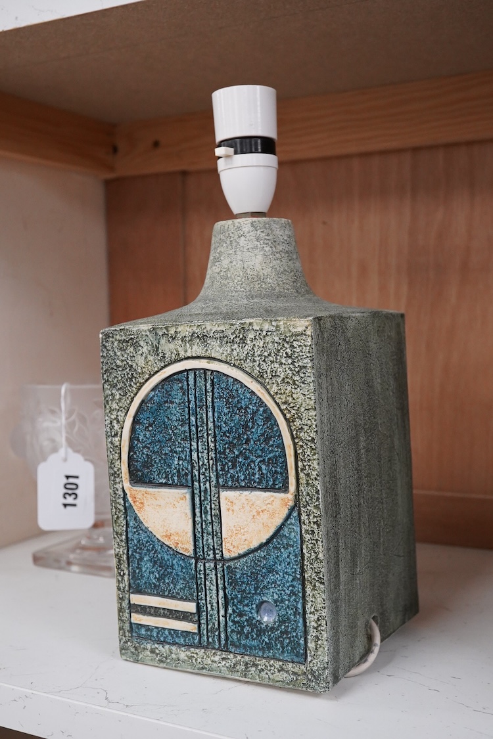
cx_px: 246
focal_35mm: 45
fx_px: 924
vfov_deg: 43.6
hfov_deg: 29.9
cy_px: 370
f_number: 9
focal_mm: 30
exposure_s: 1/250
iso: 3200
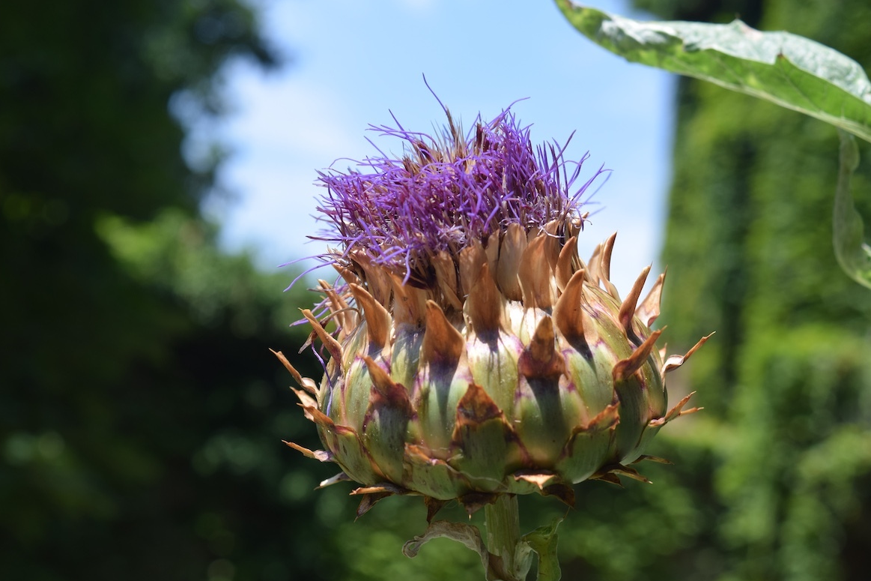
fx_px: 1572
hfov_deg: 31.0
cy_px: 298
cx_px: 431
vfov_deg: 20.9
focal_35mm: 65
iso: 200
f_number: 8
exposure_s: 1/250
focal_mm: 42
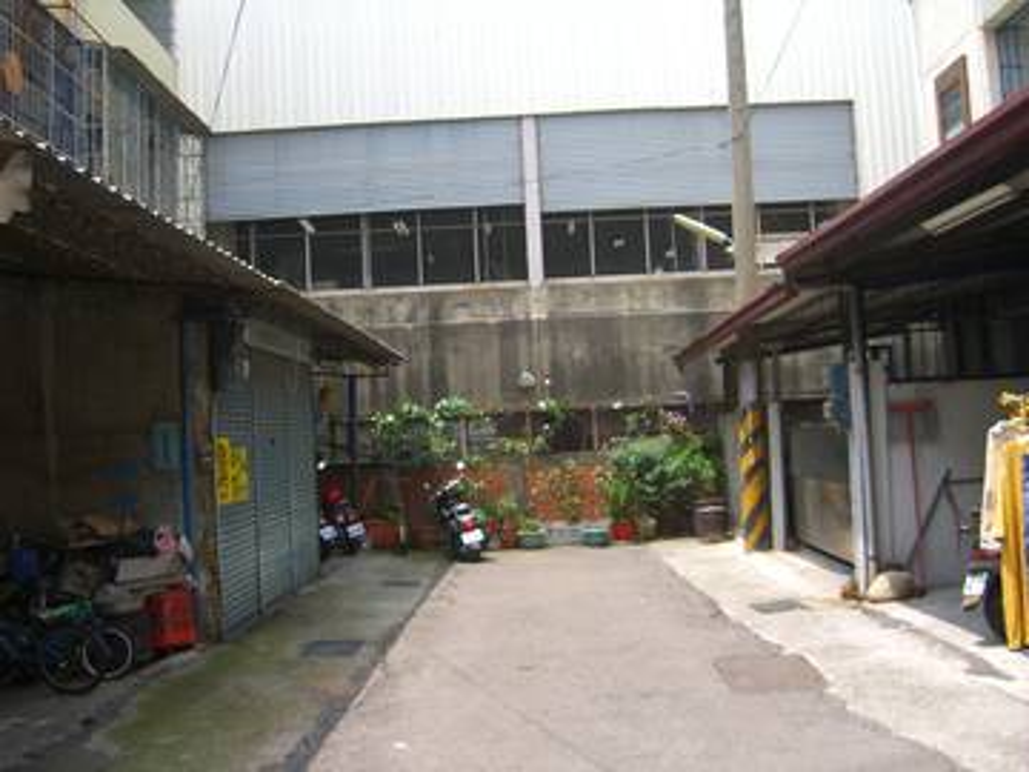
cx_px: 514
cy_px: 386
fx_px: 1130
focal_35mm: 38
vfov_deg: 37.7
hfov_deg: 49.0
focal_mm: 7.9
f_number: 2.8
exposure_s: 1/500
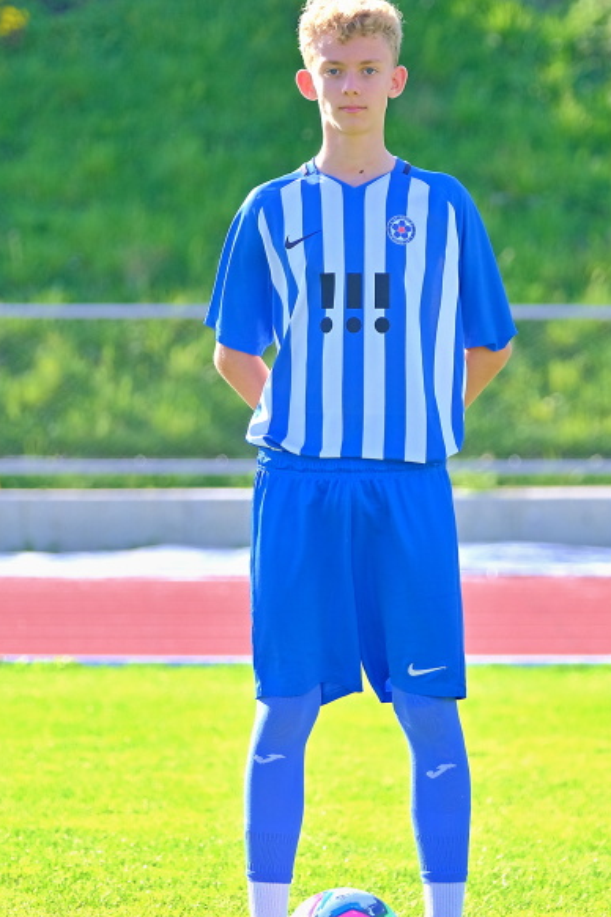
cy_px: 502
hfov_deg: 6.9
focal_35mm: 200
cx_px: 331
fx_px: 5091
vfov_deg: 10.3
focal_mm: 110.6
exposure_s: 1/800
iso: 320
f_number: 2.8
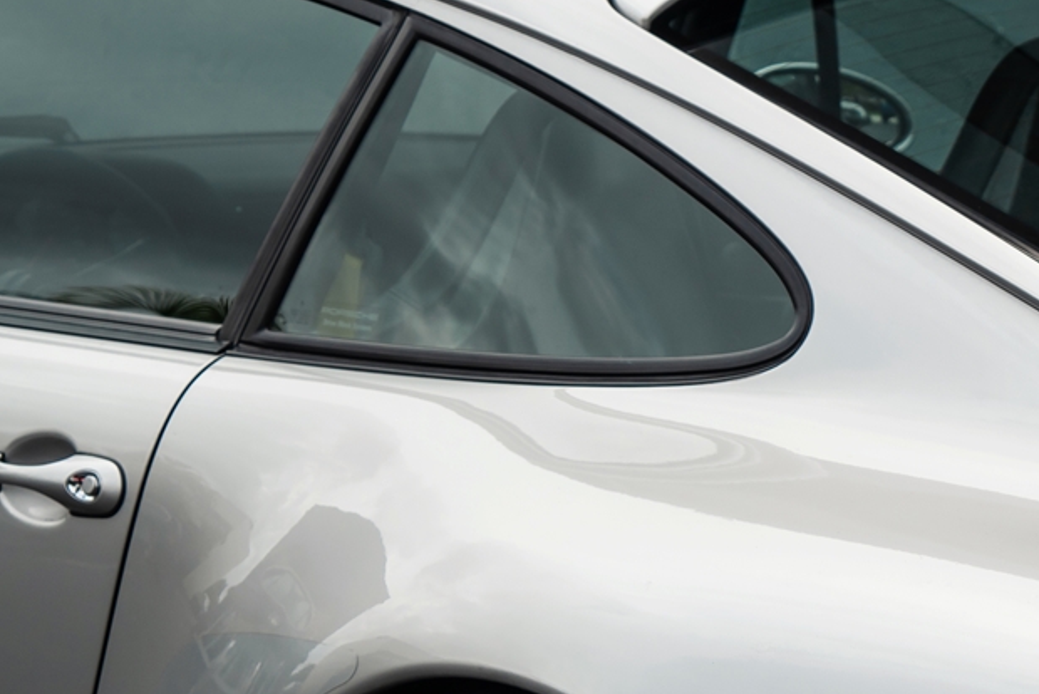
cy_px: 773
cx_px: 1411
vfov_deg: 8.3
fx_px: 4735
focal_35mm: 164
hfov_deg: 12.1
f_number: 6.3
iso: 200
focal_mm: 53
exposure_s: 1/500
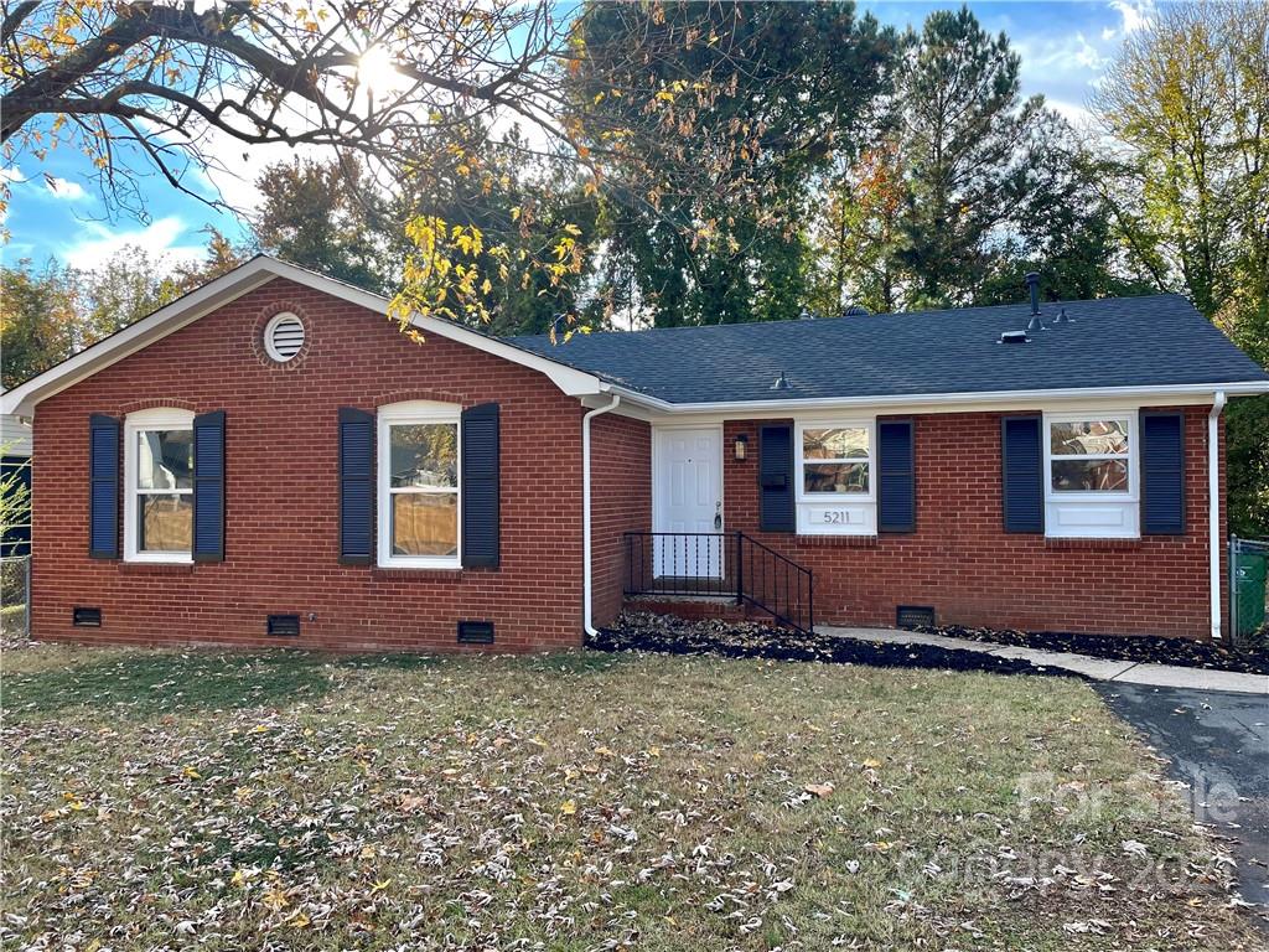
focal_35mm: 26
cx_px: 634
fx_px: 953
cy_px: 476
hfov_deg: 67.3
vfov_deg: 53.1
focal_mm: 4.2
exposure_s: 1/842
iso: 32
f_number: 1.6
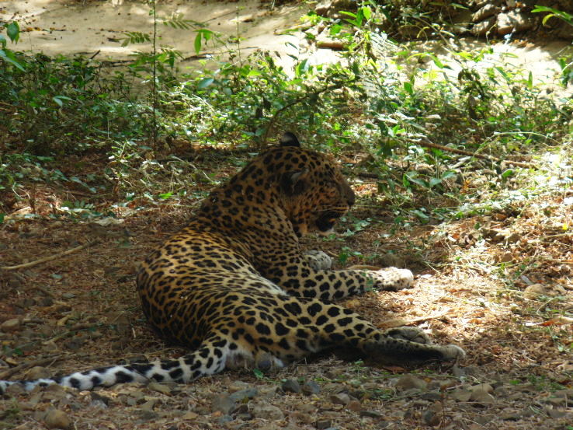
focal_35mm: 197
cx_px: 286
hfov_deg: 10.0
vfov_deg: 7.5
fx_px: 3260
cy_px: 215
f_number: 4.4
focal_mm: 32.5
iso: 80
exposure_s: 1/80
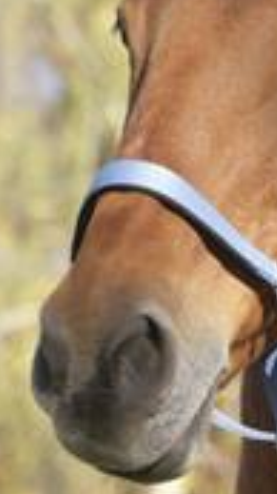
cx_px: 286
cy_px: 190
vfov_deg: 4.1
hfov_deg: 2.3
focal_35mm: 524
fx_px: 6859
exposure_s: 1/2000
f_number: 4.5
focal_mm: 96.2
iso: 800
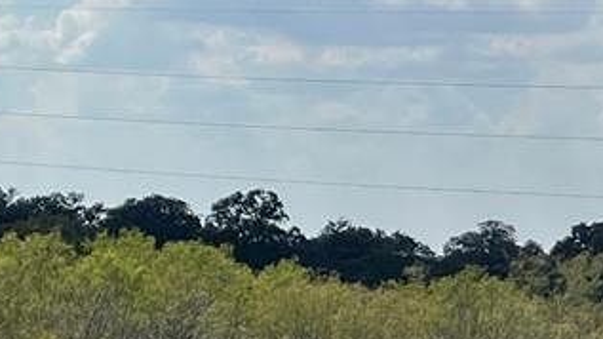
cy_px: 229
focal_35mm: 183
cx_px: 32
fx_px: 2925
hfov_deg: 11.7
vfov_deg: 6.6
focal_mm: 5.7
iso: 50
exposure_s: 1/9434
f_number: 1.5
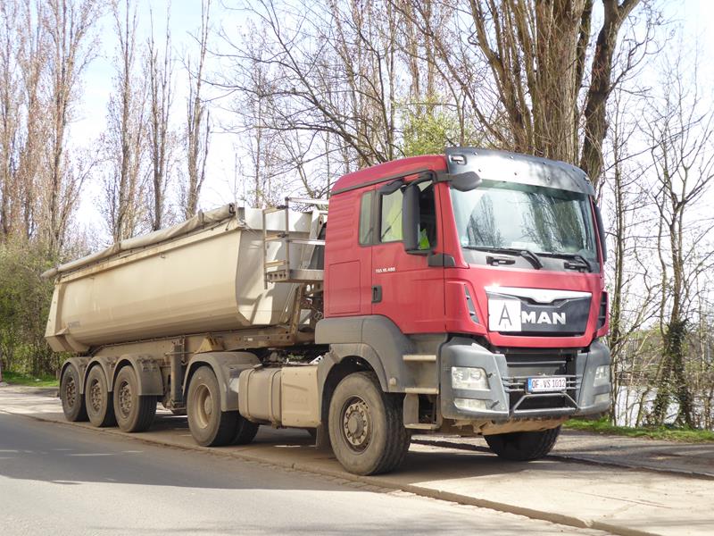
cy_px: 268
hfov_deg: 41.2
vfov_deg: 31.5
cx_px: 357
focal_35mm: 46
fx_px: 949
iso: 100
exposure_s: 1/250
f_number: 3.9
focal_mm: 7.8
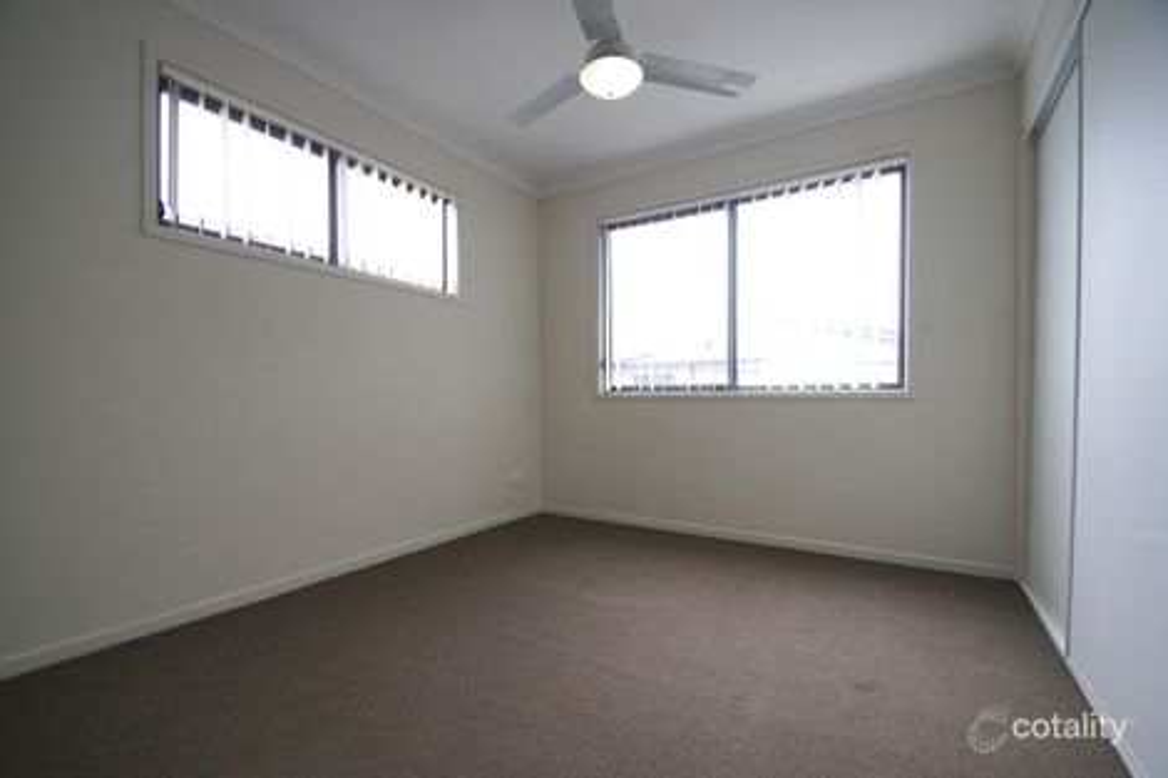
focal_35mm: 15
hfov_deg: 100.4
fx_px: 486
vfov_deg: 77.3
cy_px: 389
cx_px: 584
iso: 250
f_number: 4
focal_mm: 10
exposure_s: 1/60
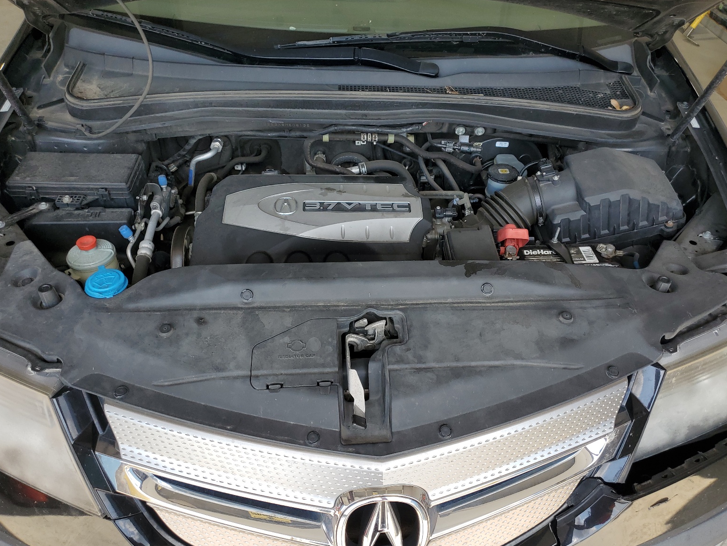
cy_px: 273
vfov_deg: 51.4
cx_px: 358
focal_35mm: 27
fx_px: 567
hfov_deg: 65.3
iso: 50
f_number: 1.5
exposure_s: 1/500
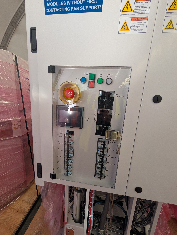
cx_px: 88
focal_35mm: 12
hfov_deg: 94.6
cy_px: 118
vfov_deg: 110.5
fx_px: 82
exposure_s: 1/105
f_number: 1.7
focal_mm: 2.02
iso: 399
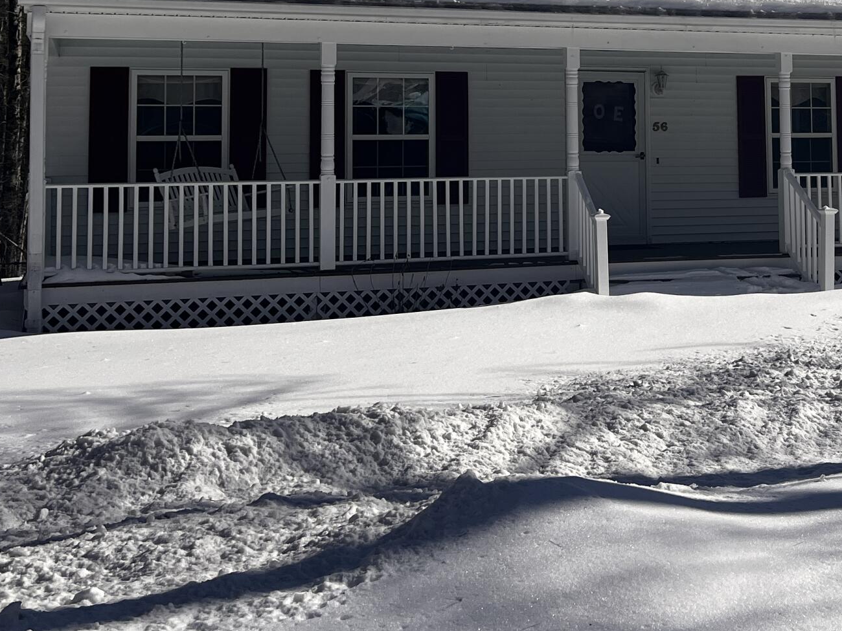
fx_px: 1459
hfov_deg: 31.2
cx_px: 692
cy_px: 67
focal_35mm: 60
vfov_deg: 23.8
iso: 50
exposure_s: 1/11364
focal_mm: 5.7
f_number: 1.5
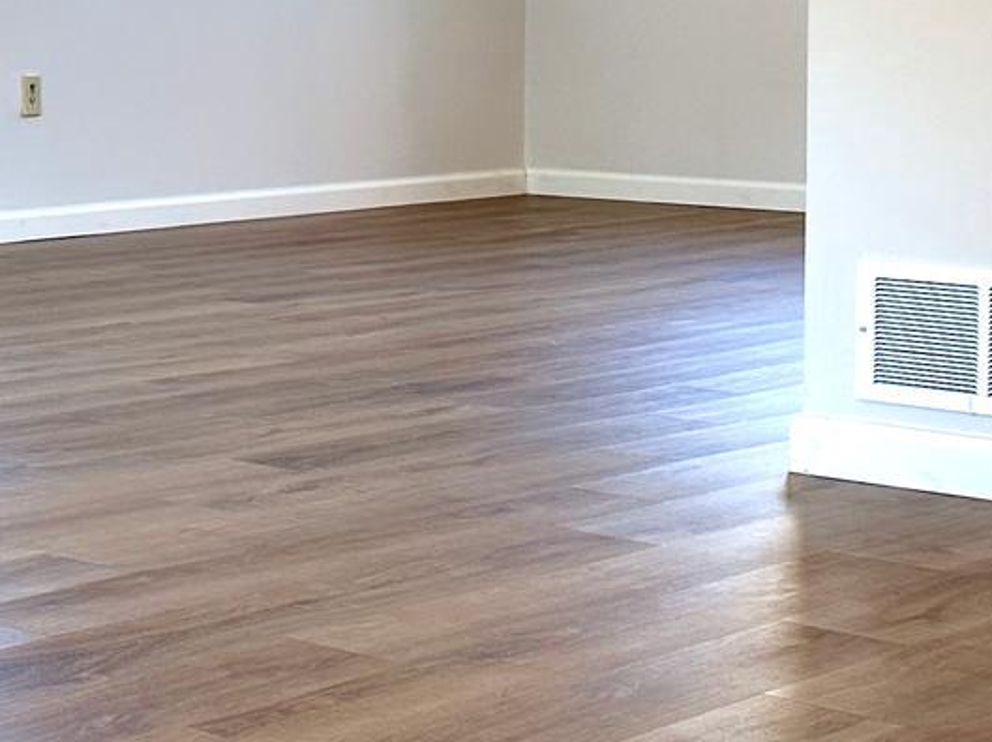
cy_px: 52
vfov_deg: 15.7
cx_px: -360
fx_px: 2663
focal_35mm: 93
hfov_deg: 19.2
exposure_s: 1/120
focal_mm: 6.86
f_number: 1.78
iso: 100
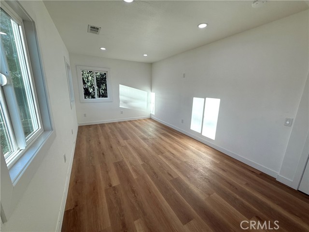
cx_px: 154
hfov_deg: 102.1
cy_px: 116
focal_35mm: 14
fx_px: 125
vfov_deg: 85.7
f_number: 2.2
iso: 64
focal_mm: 2.22
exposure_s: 1/510
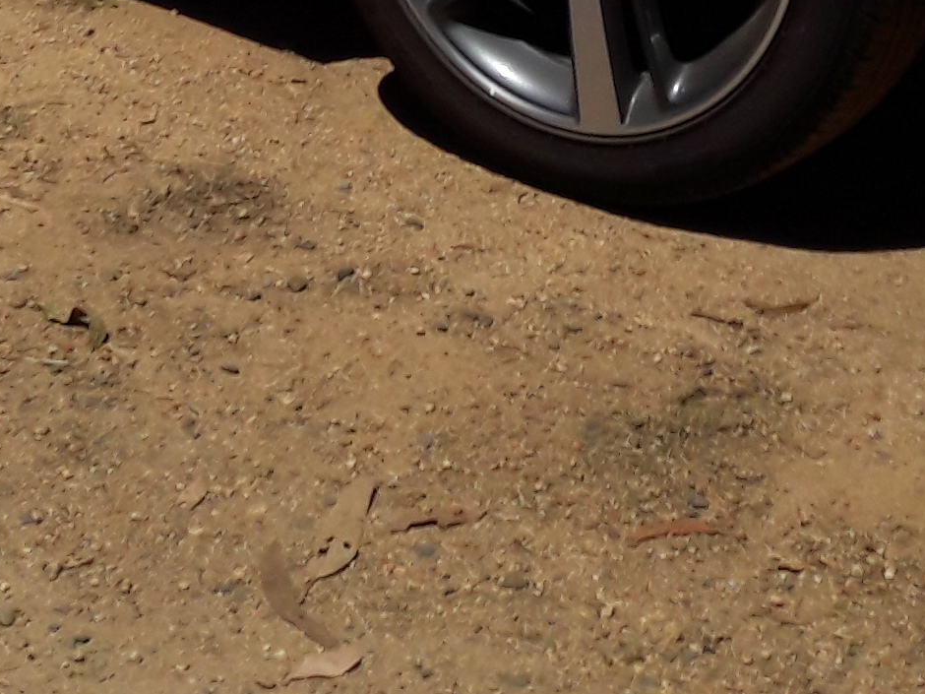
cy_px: -705
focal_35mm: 123
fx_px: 3287
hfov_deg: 16.0
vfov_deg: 10.9
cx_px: 371
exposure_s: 1/5000
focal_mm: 3.7
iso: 40
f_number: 1.9
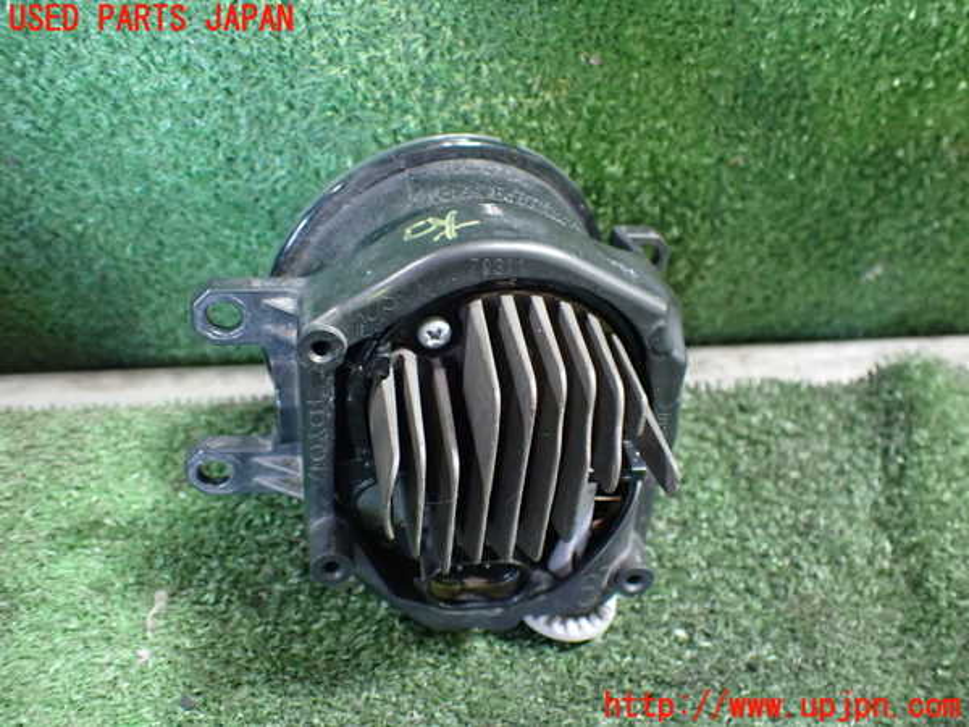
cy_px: 364
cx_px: 484
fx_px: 840
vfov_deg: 46.8
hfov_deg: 60.0
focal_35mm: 30
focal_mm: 5.4
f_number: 2.3
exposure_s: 1/30
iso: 1000
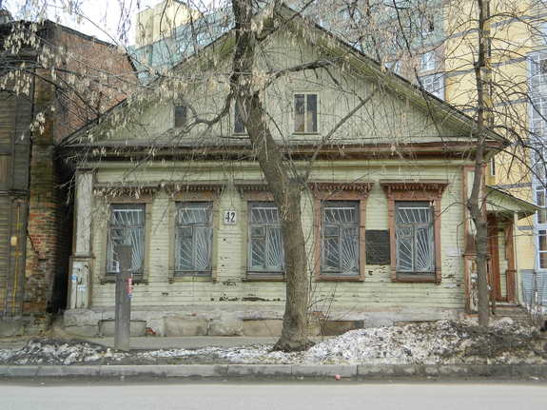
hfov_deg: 45.8
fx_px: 648
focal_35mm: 41
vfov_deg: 35.1
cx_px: 274
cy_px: 205
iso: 80
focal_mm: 7.3
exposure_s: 1/125
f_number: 3.5
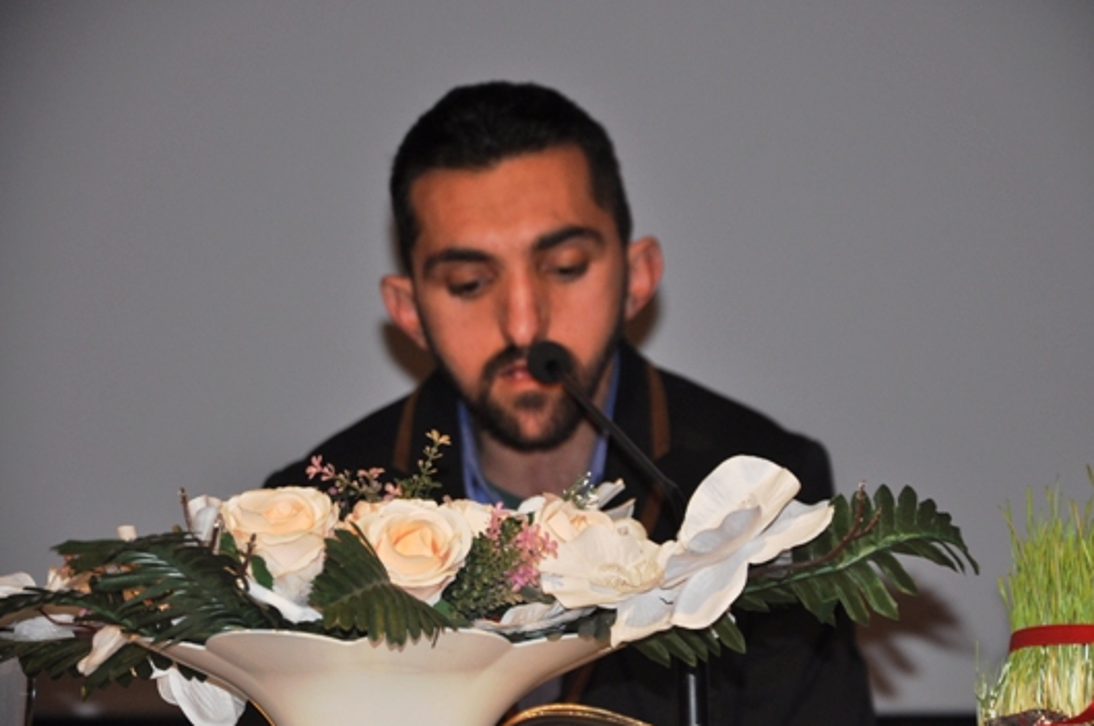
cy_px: 370
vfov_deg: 8.4
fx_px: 4963
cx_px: 564
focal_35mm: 164
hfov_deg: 12.6
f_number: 5.6
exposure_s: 1/60
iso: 400
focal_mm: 105
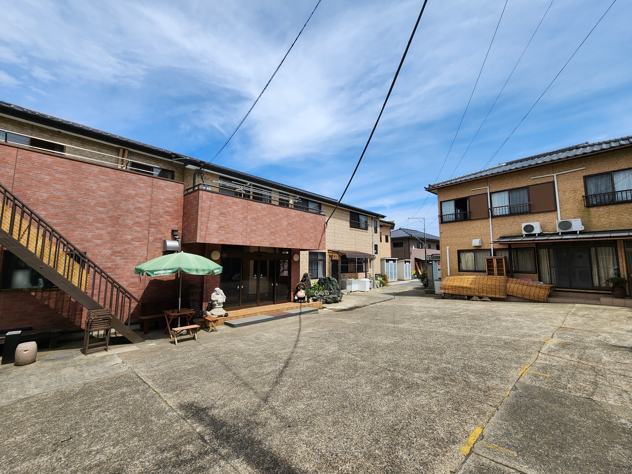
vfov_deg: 89.9
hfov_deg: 106.2
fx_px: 237
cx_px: 316
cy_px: 237
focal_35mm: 13
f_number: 2.2
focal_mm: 2.2
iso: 50
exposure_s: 1/2082
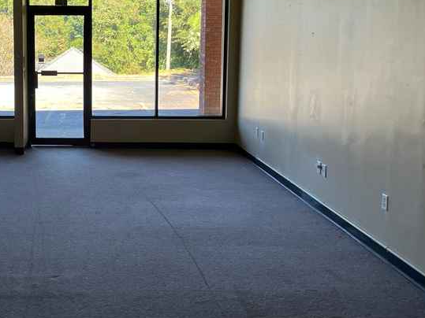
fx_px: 552
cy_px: 87
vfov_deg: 31.7
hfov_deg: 40.7
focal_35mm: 45
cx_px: 97
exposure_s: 1/122
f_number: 1.6
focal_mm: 5.1
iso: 40
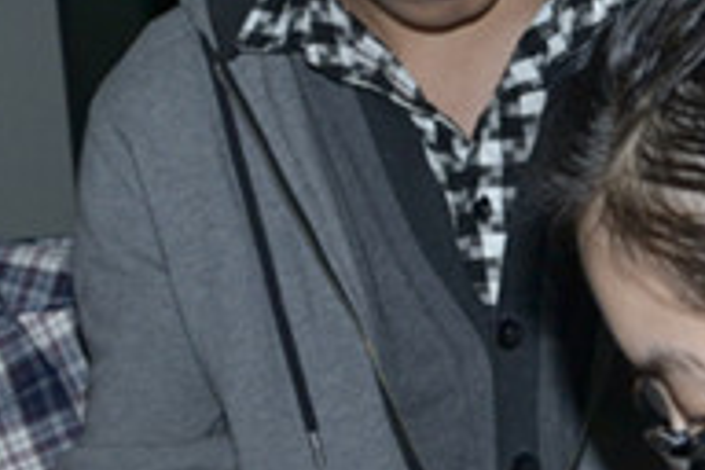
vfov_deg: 9.5
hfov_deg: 14.1
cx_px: -121
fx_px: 2781
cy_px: 543
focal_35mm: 142
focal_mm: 26
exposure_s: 1/125
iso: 800
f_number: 7.1
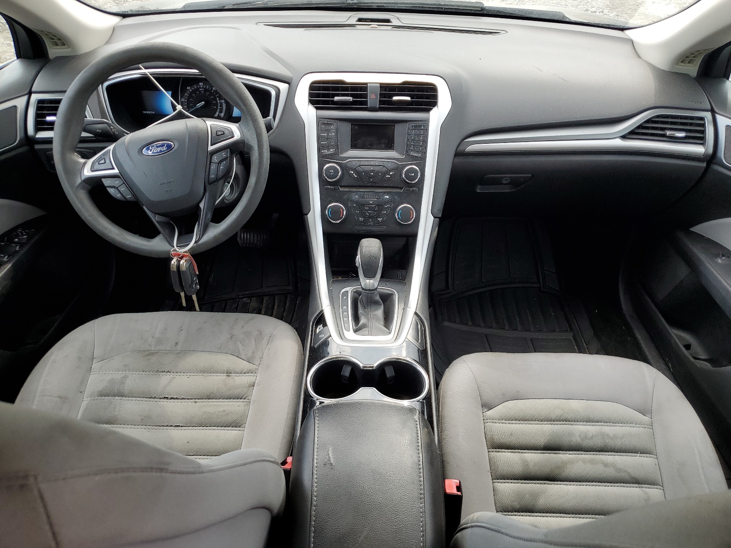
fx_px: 549
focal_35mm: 26
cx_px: 366
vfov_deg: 53.1
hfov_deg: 67.3
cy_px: 274
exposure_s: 1/196
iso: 50
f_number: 1.5
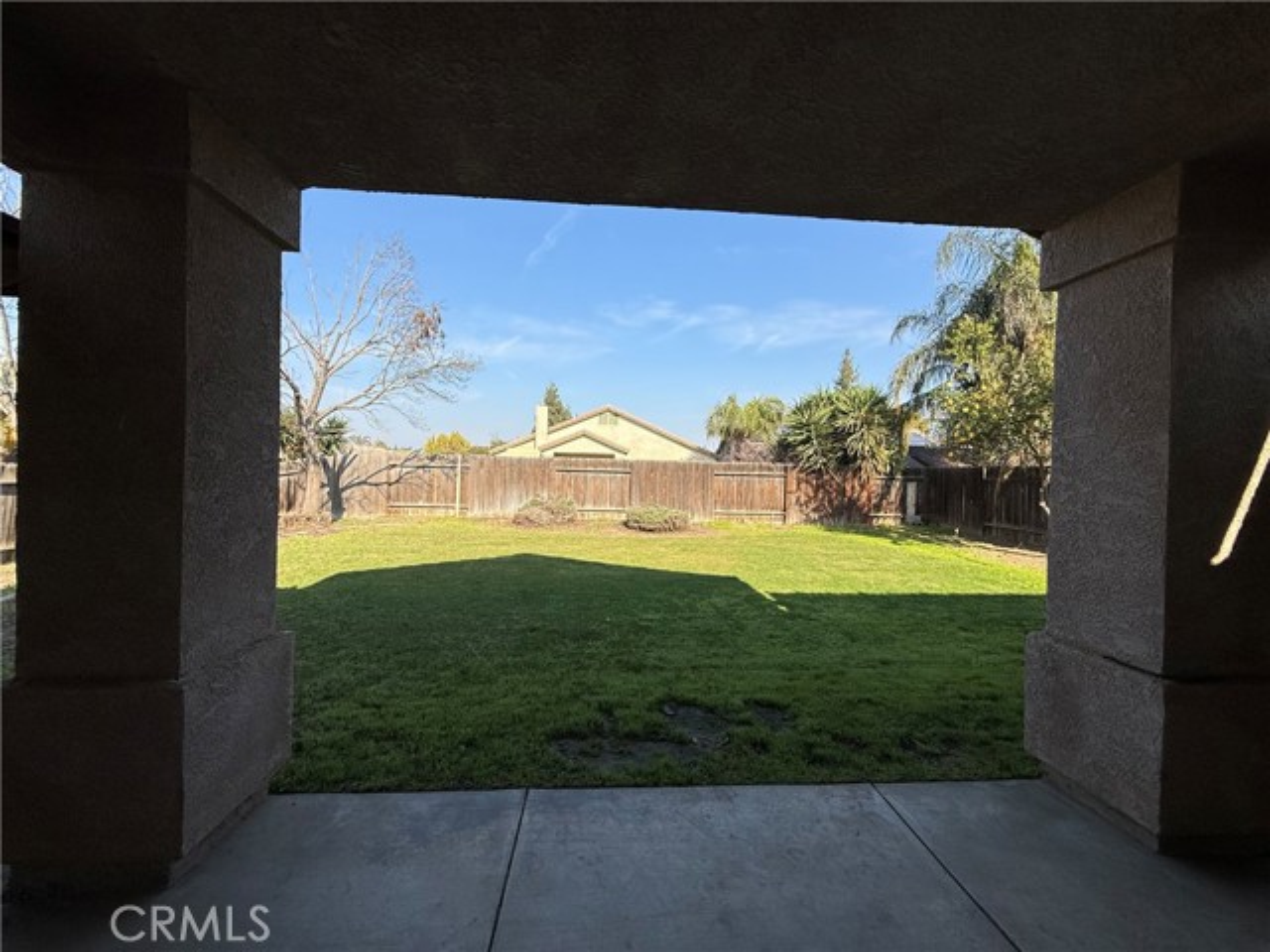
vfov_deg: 85.7
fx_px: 514
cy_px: 476
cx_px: 635
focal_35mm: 14
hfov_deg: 102.1
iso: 50
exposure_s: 1/1848
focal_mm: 2.22
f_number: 2.2
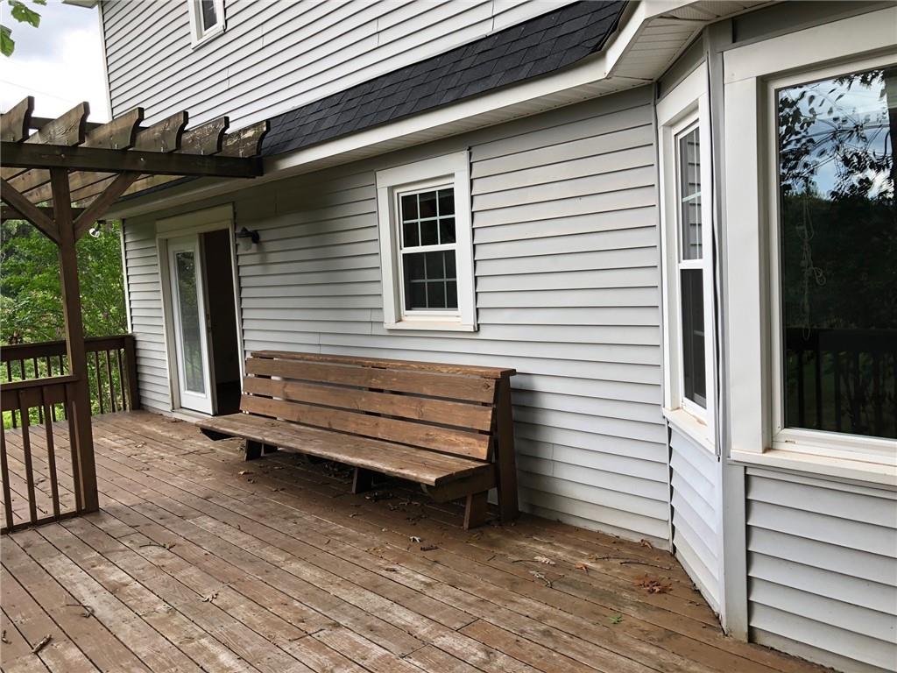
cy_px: 336
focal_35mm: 28
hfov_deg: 63.4
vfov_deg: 49.7
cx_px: 448
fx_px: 726
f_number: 1.8
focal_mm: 3.99
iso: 20
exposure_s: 1/197
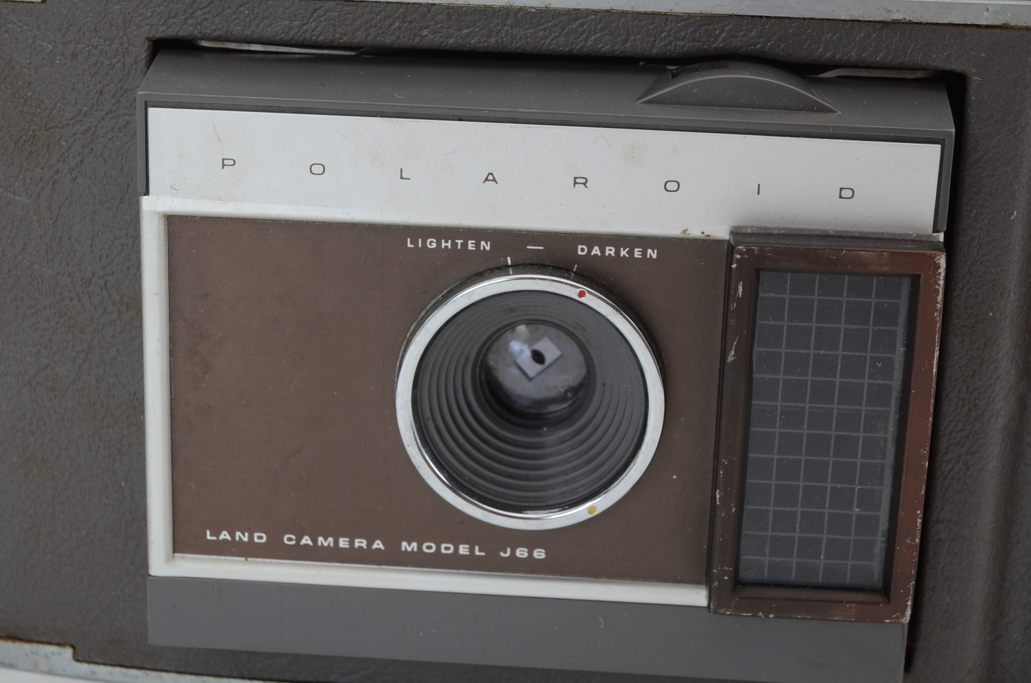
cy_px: 342
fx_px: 2143
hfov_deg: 27.0
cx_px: 516
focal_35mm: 75
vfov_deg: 18.1
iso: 250
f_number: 9
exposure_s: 1/160
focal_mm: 50
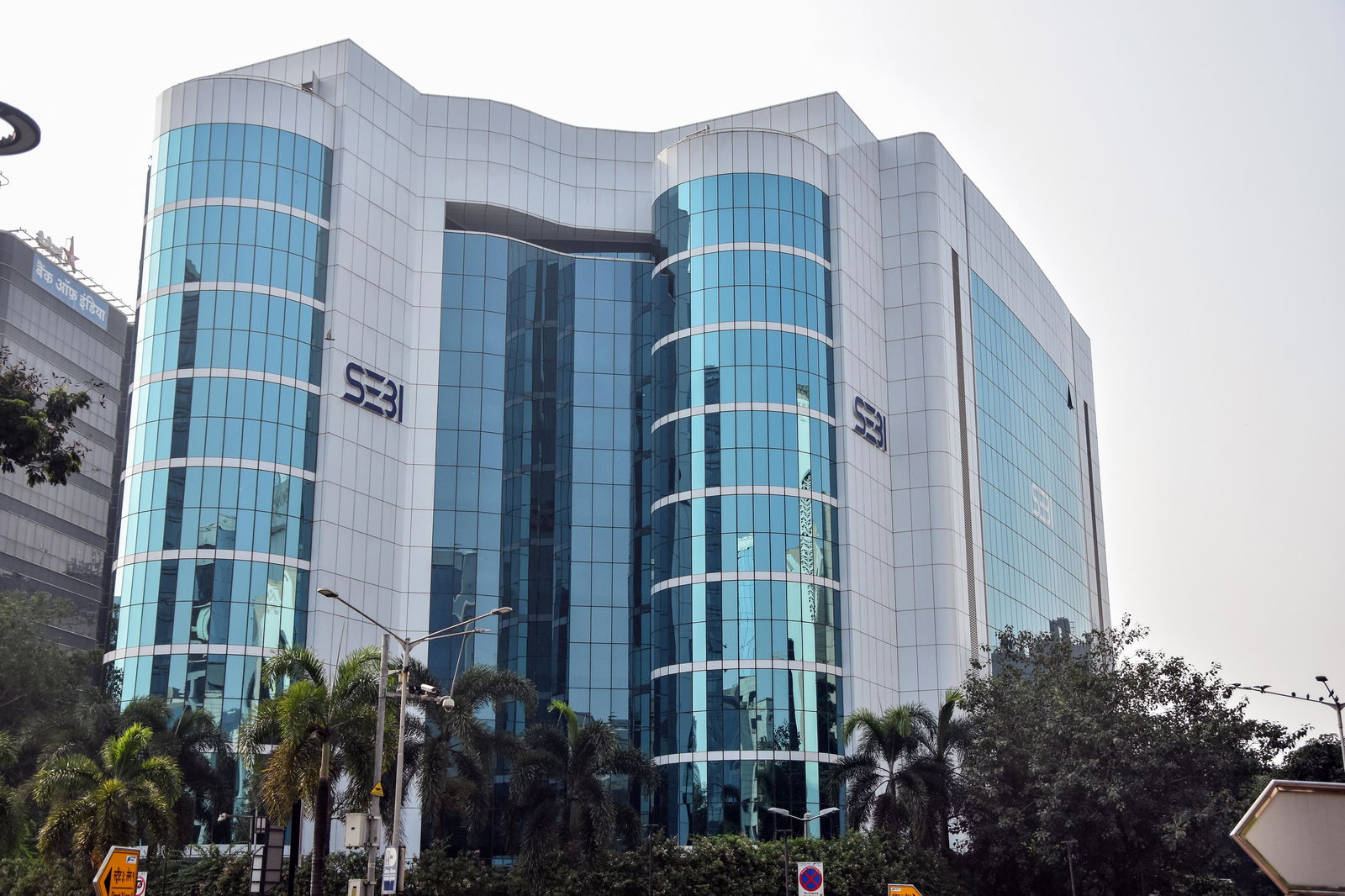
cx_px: 672
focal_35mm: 45
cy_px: 448
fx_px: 1681
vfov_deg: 29.9
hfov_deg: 43.6
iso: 500
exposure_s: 1/2000
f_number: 4.2
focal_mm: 30
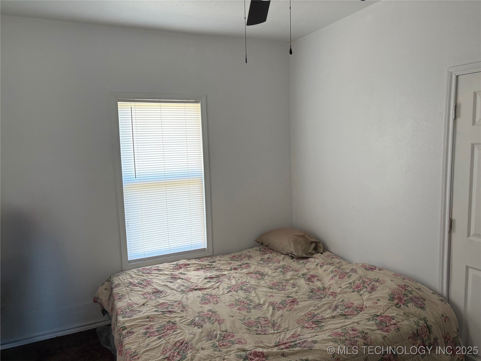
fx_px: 361
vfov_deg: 53.1
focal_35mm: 26
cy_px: 180
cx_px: 240
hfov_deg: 67.3
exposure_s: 1/108
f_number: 1.6
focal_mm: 5.96
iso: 125
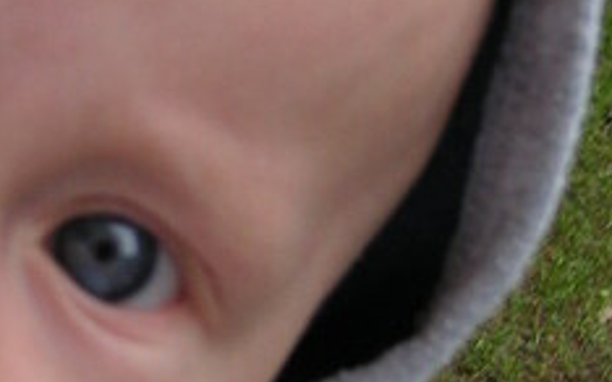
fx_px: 2234
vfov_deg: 9.8
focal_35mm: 134
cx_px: 170
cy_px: 152
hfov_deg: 15.5
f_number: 2.8
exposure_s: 1/180
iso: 50
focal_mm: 6.1
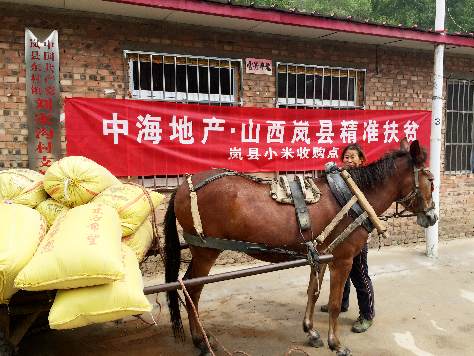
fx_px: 397
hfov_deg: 61.7
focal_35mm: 29
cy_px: 178
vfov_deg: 48.2
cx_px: 237
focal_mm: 4.15
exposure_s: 1/1199
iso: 32
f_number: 2.2
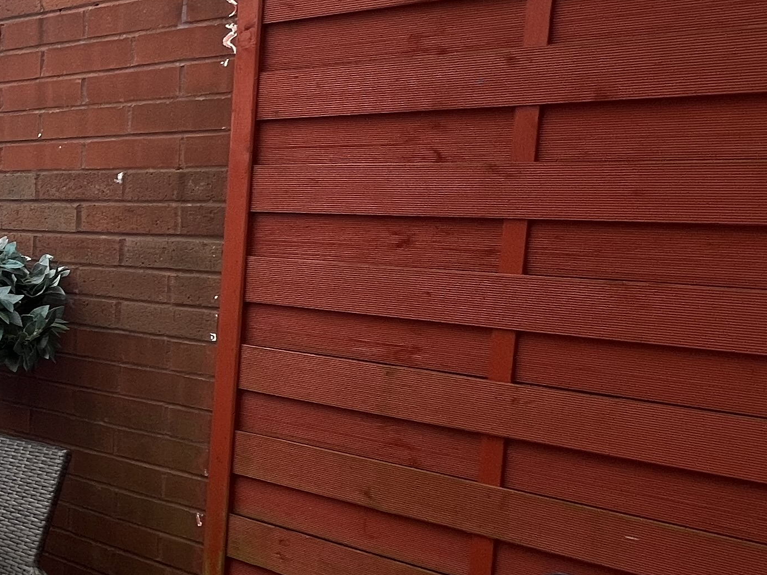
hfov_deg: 31.8
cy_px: 291
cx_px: -308
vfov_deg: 37.7
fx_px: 842
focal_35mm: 38
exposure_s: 1/185
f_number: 1.8
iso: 32
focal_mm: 1.57
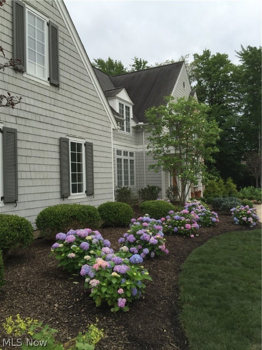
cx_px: 131
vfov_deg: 61.7
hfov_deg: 48.2
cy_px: 175
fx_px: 293
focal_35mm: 29
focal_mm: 4.15
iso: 32
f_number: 2.2
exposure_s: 1/791
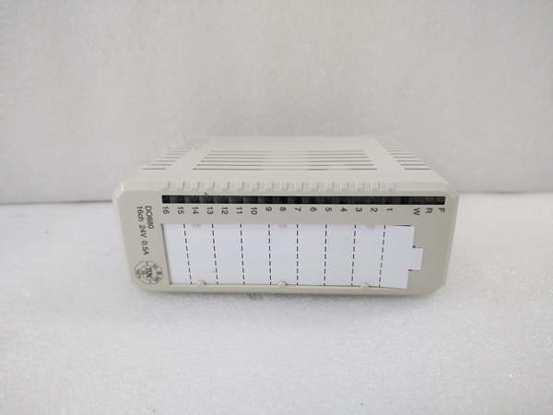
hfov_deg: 67.3
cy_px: 208
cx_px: 276
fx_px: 415
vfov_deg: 53.1
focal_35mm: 26
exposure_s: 1/50
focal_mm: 4.75
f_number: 1.8
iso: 416
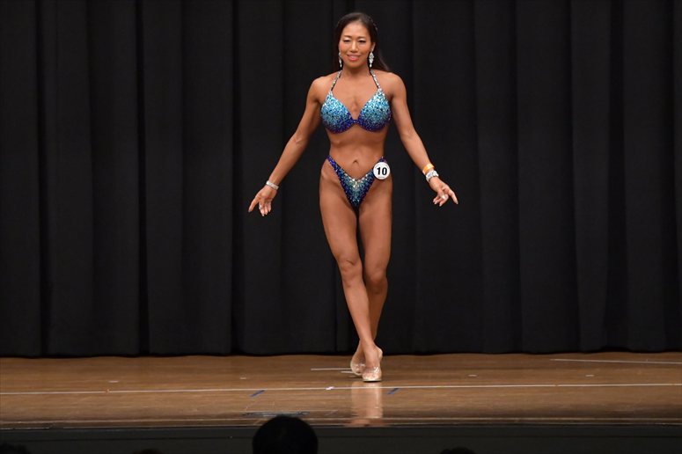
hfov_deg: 8.6
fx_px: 4545
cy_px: 227
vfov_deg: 5.7
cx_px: 341
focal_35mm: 240
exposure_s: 1/400
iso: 6400
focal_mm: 160
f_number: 5.6
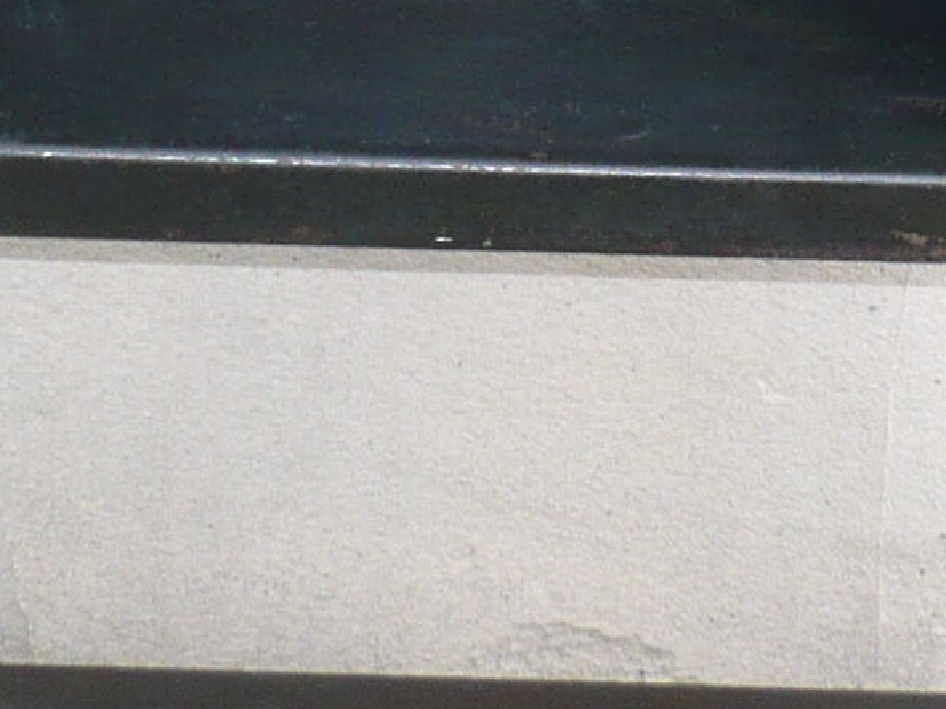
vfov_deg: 6.6
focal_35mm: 224
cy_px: 149
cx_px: 574
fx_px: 6119
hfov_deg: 8.8
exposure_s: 1/125
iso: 100
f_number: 3.4
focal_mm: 7
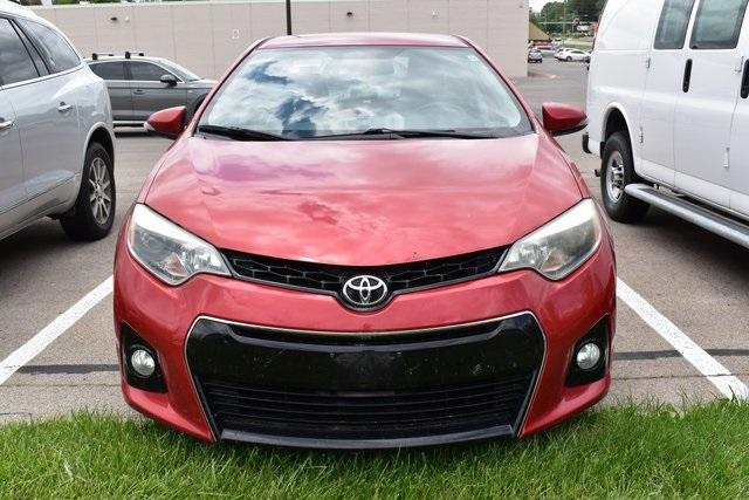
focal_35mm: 36
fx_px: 749
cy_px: 250
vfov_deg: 36.9
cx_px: 374
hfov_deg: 53.1
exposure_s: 1/400
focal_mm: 24
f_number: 11
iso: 400
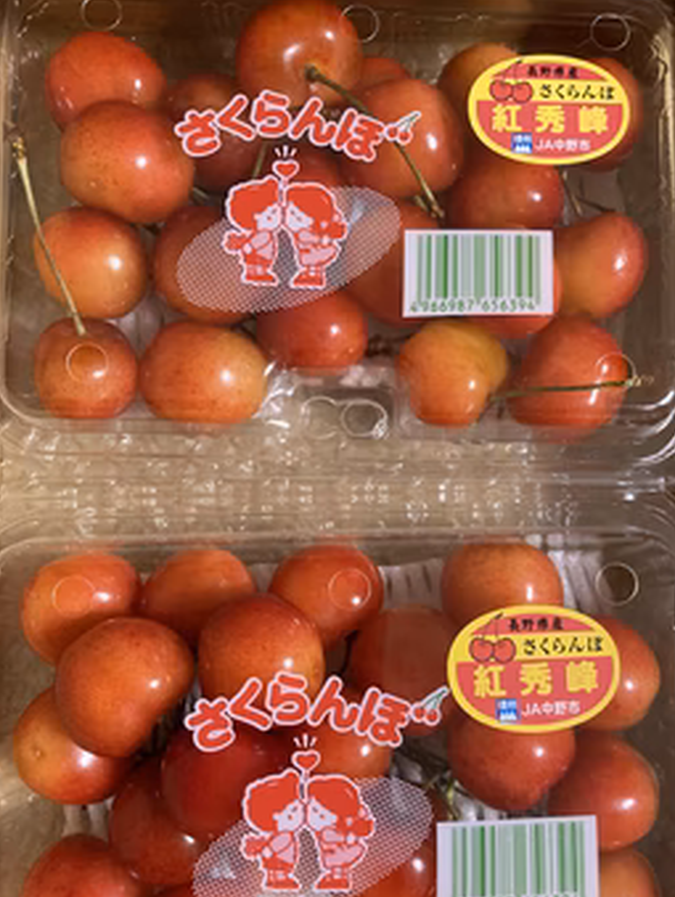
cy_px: 482
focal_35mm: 33
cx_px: 394
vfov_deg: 55.2
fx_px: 856
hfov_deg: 42.9
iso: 320
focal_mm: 3.99
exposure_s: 1/51
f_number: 1.8
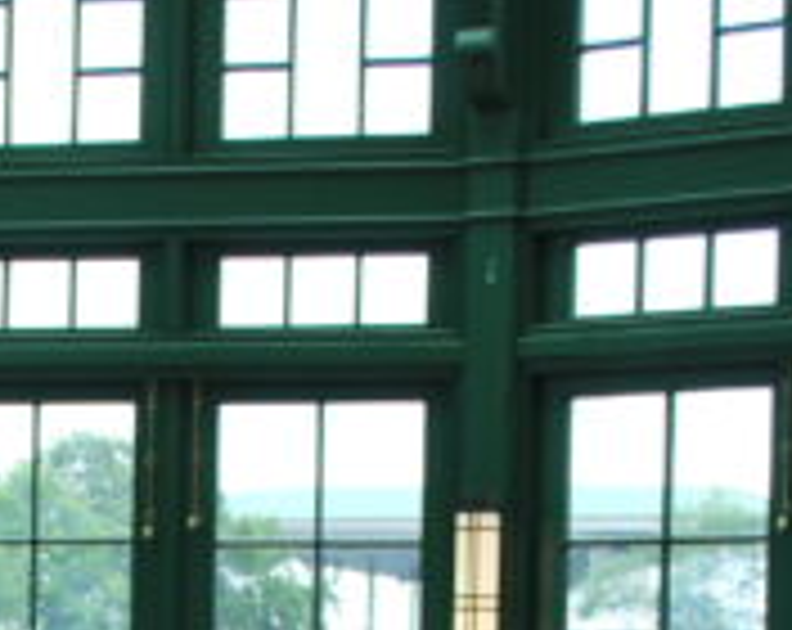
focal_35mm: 123
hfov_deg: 15.2
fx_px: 2877
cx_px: -112
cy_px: 902
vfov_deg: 12.0
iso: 200
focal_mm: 22
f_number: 5.6
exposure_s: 1/125
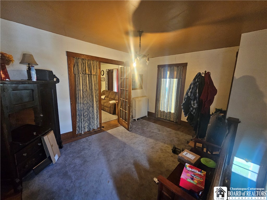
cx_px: 134
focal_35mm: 13
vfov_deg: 89.9
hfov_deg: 106.2
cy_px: 100
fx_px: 100
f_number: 2.2
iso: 800
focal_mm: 2.2
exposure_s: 1/24
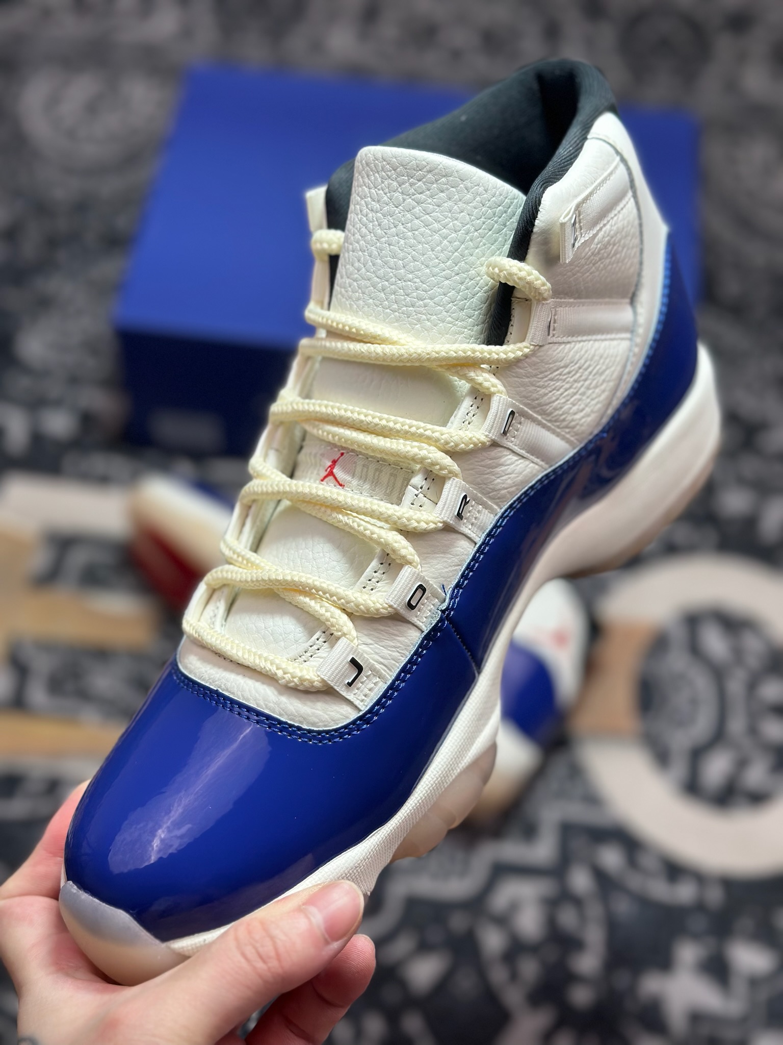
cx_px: 392
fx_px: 1448
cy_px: 522
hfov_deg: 30.3
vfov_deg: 39.7
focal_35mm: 48
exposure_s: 1/836
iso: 80
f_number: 1.78
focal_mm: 6.86
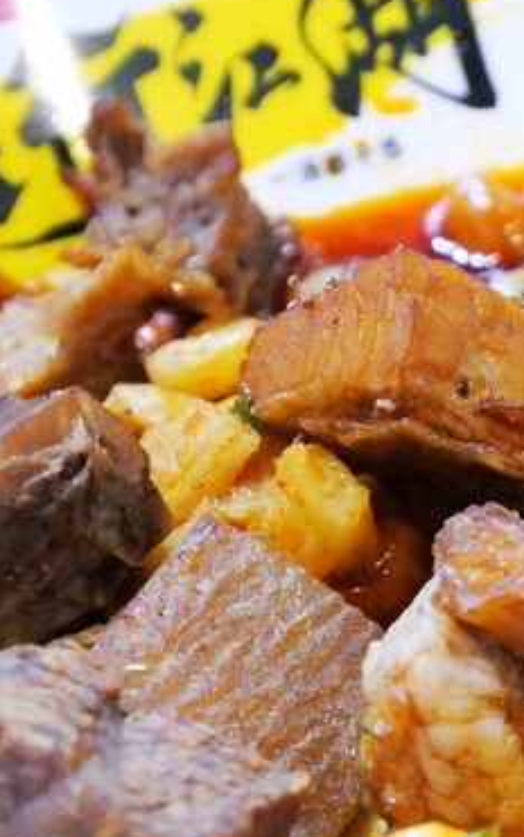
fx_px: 2193
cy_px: 765
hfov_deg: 13.2
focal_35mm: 96
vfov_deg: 21.1
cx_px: 666
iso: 3200
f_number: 4.5
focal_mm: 14
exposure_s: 1/80
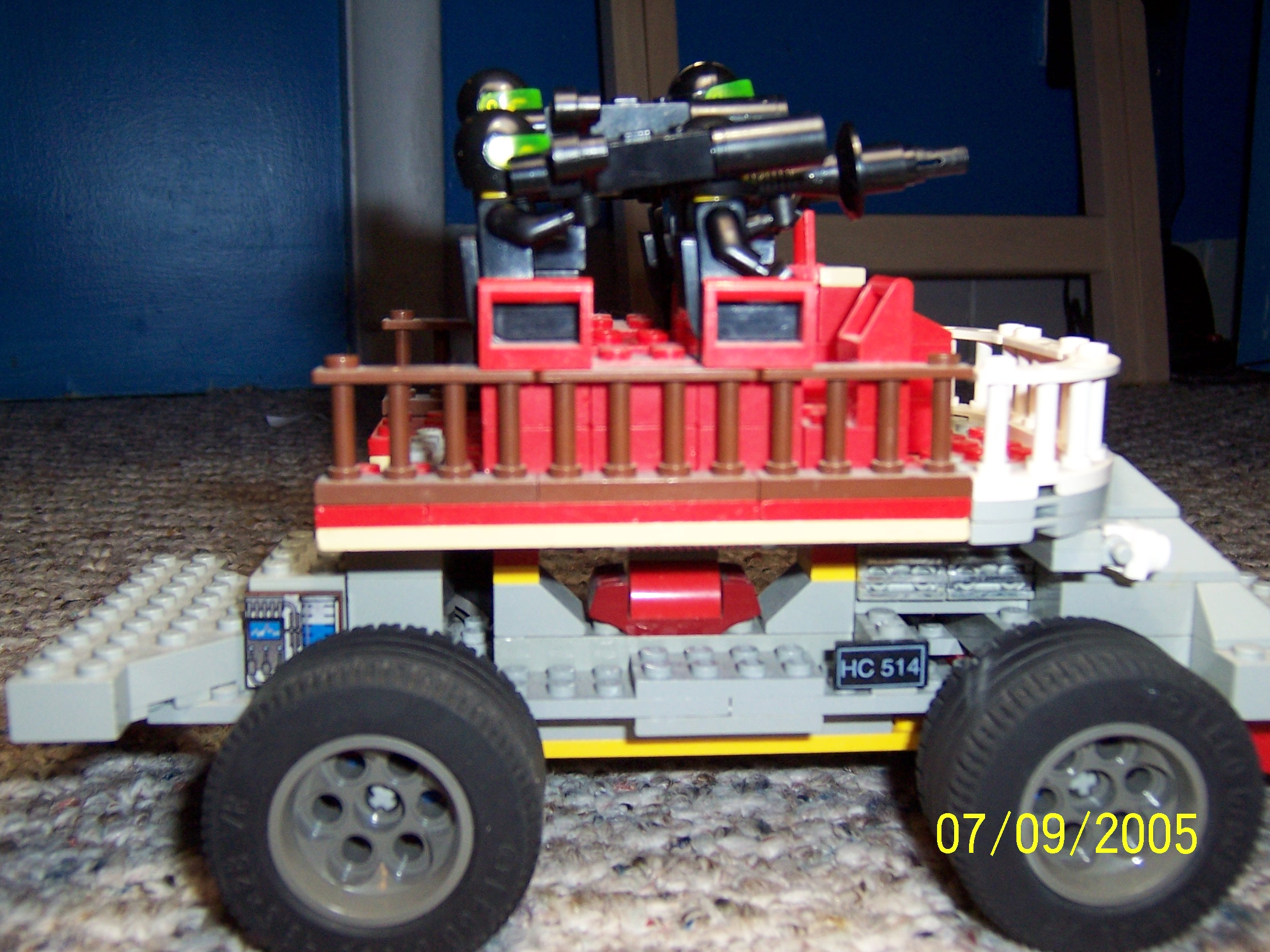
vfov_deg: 36.0
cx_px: 635
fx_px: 1468
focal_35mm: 40
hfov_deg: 46.8
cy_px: 476
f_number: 3.4
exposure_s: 1/60
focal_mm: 6.7
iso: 140
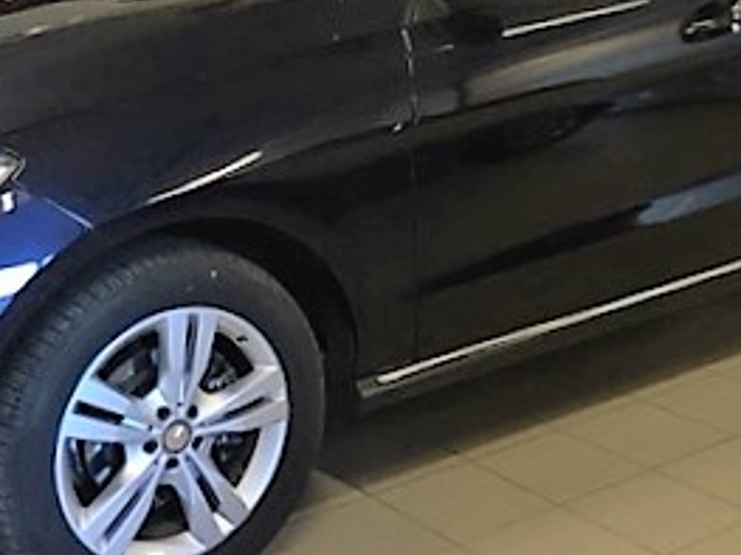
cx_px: 328
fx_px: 1412
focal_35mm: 66
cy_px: 63
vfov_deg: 21.8
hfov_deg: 29.4
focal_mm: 4.15
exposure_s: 1/33
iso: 125
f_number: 2.2
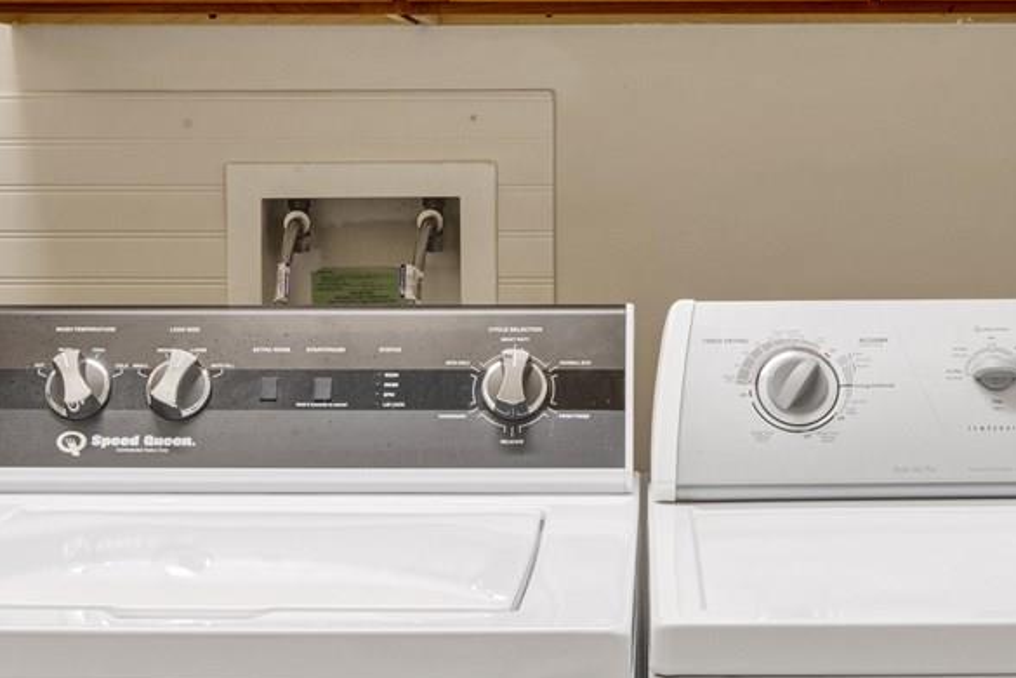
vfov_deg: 16.1
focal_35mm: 84
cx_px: 637
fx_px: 2370
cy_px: 107
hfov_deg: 24.1
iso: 200
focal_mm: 24
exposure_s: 1/2.5
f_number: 11
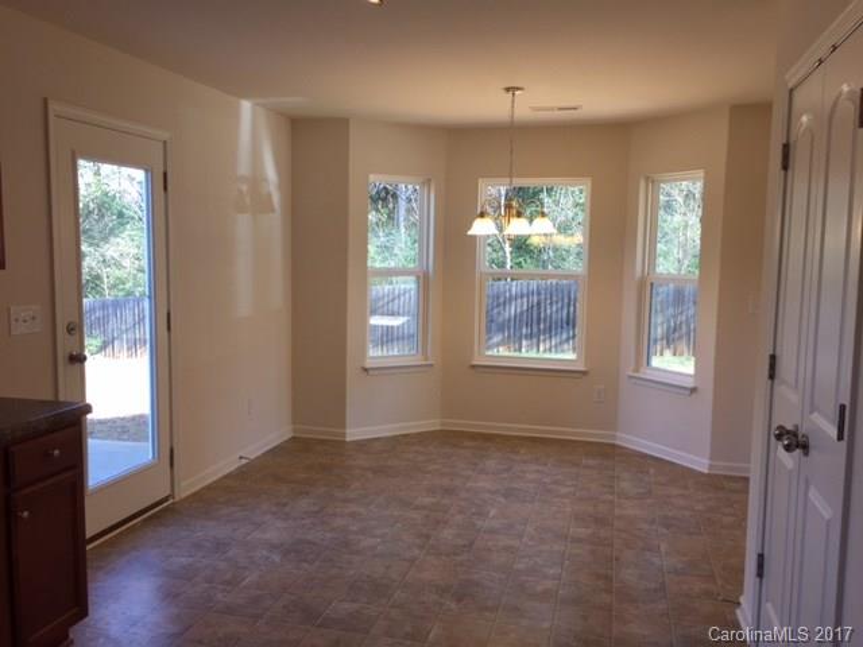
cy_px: 324
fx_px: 723
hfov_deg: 61.7
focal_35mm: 29
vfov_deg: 48.2
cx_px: 432
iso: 40
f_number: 2.2
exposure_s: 1/120
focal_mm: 4.15
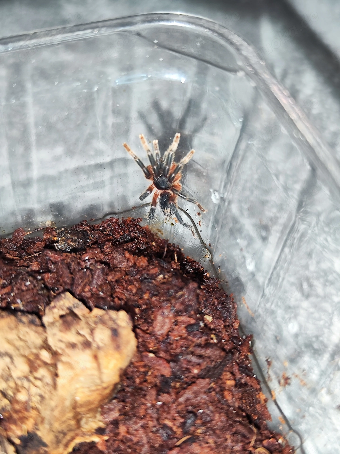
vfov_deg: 73.9
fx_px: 301
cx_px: 170
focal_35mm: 23
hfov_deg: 58.9
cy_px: 227
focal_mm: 7.01
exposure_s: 1/100
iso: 621
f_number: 1.69
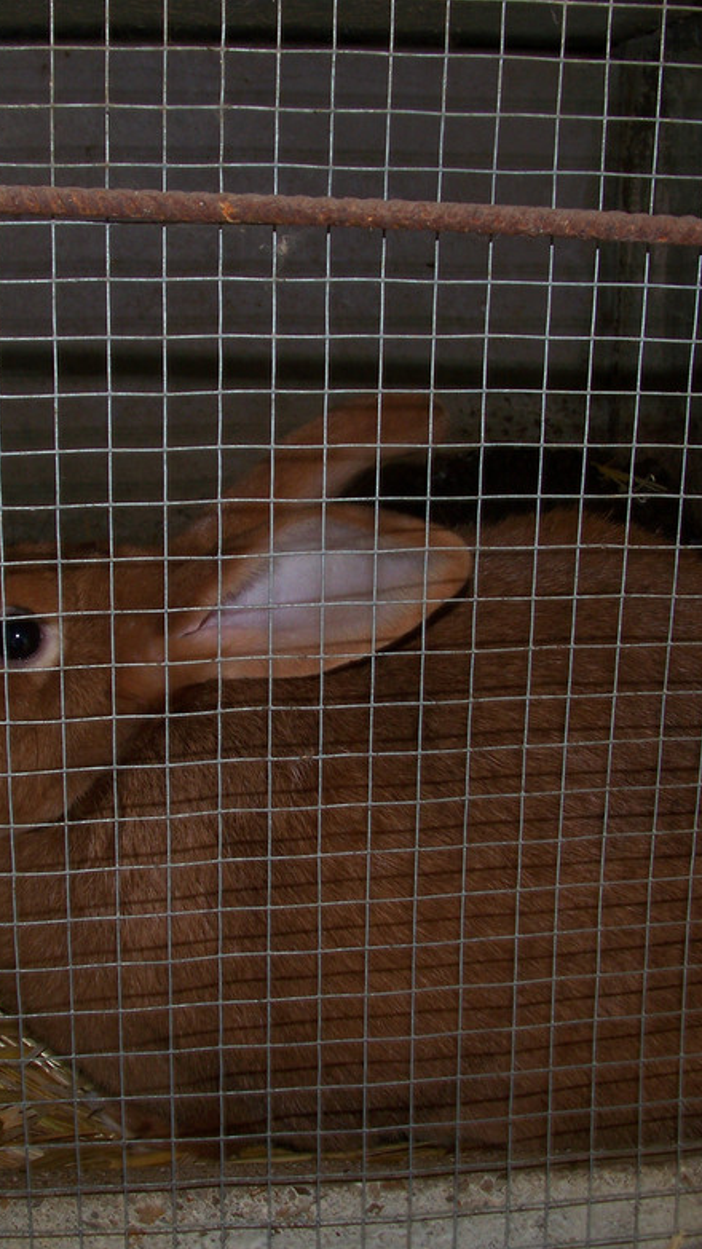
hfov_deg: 24.3
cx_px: 229
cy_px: 613
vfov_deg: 42.1
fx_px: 1623
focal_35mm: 49
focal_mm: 5.85
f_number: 5.6
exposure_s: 1/30
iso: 64
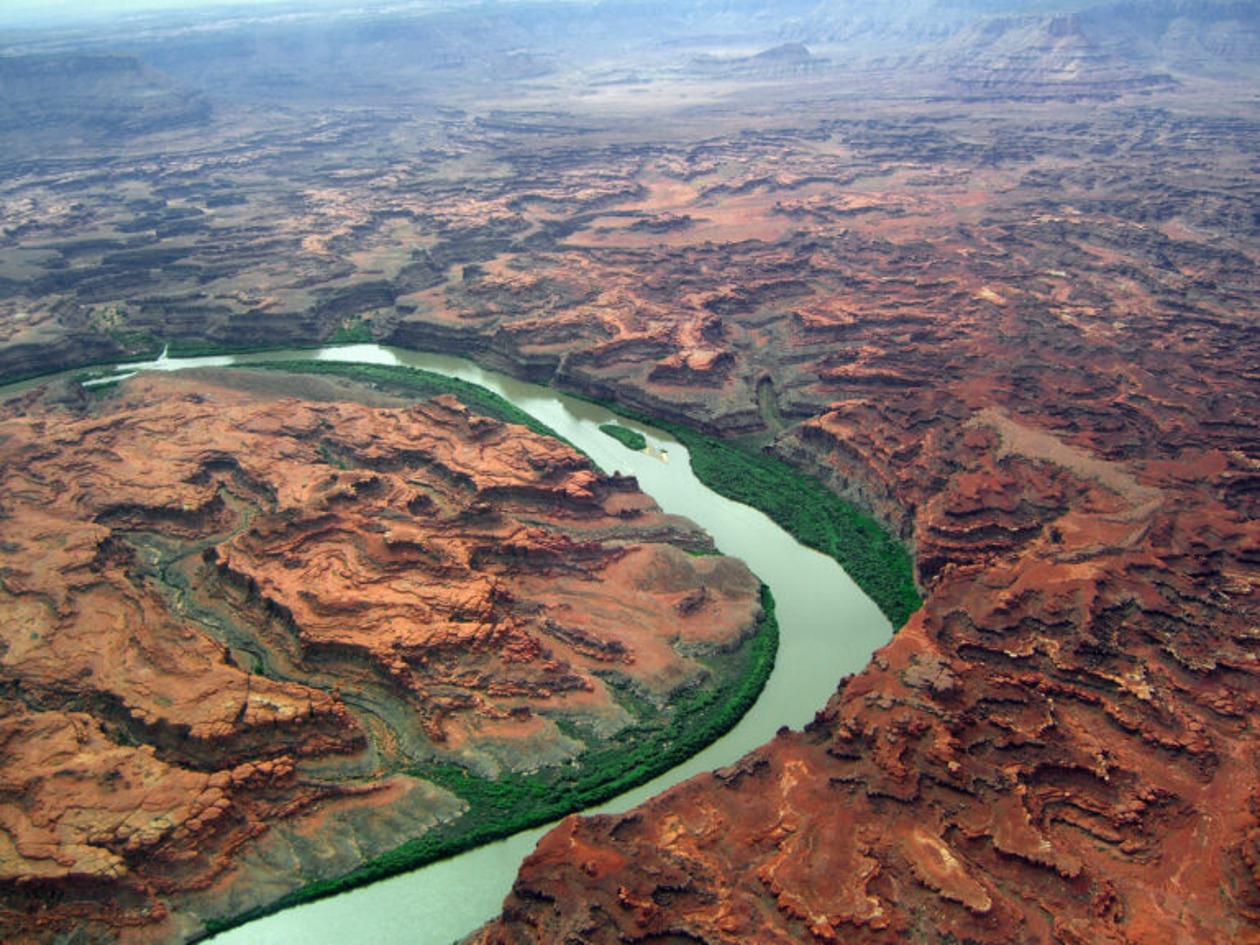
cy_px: 472
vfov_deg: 37.7
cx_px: 630
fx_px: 1383
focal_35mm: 38
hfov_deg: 49.0
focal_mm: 7.9
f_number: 2.8
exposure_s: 1/640
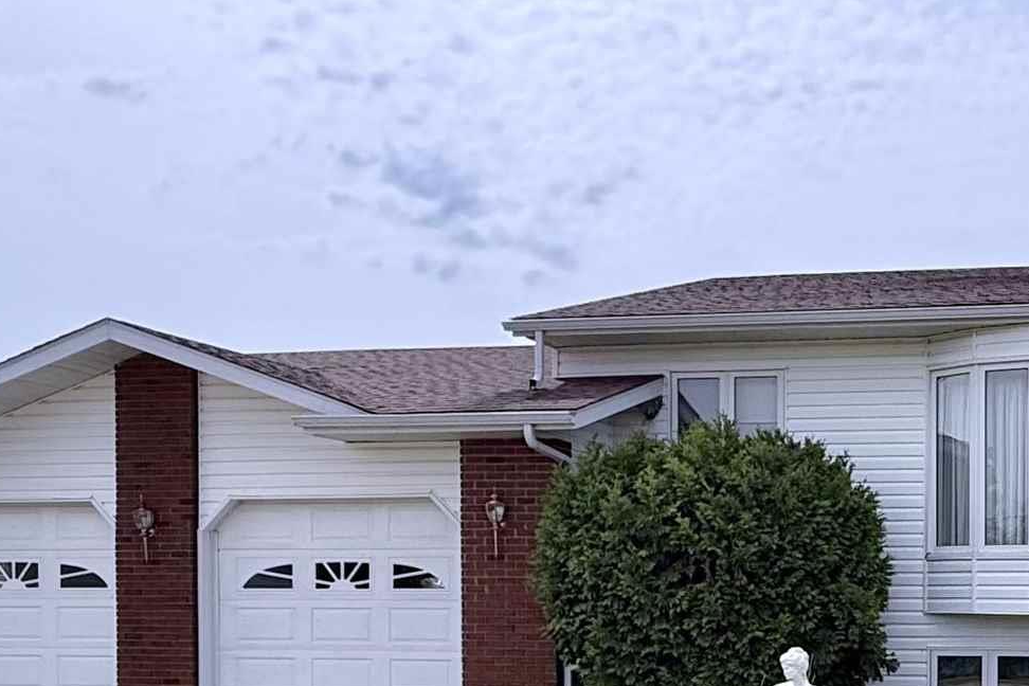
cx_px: 1036
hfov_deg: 37.9
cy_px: 625
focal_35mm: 46
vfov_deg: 28.1
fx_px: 1315
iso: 64
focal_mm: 2.22
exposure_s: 1/3460
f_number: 2.2
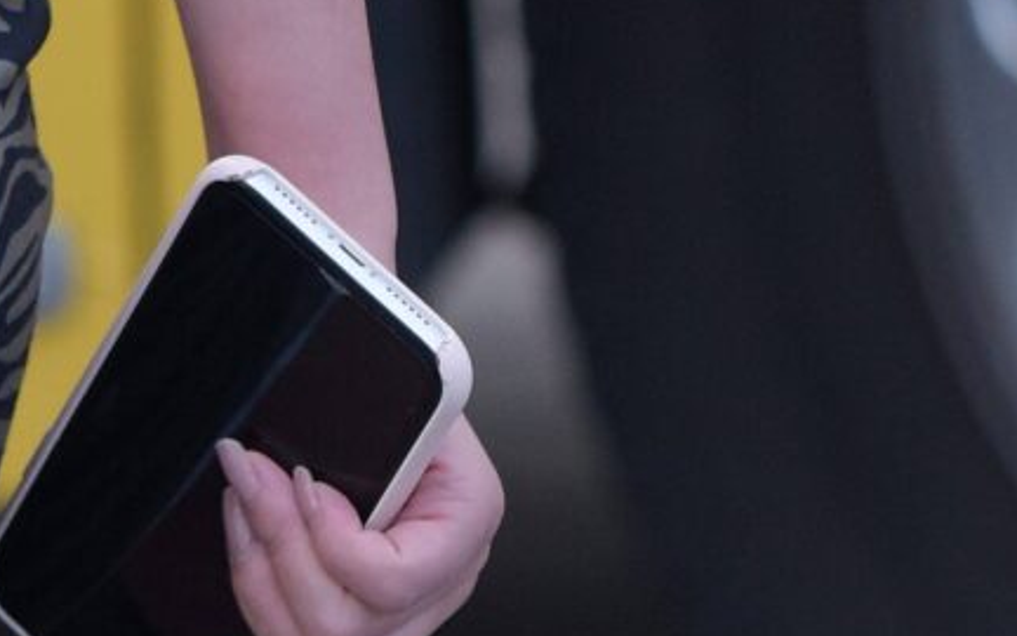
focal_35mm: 737
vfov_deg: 1.8
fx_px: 20427
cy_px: -883
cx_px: -354
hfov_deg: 2.8
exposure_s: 1/800
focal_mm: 122
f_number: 4
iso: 640
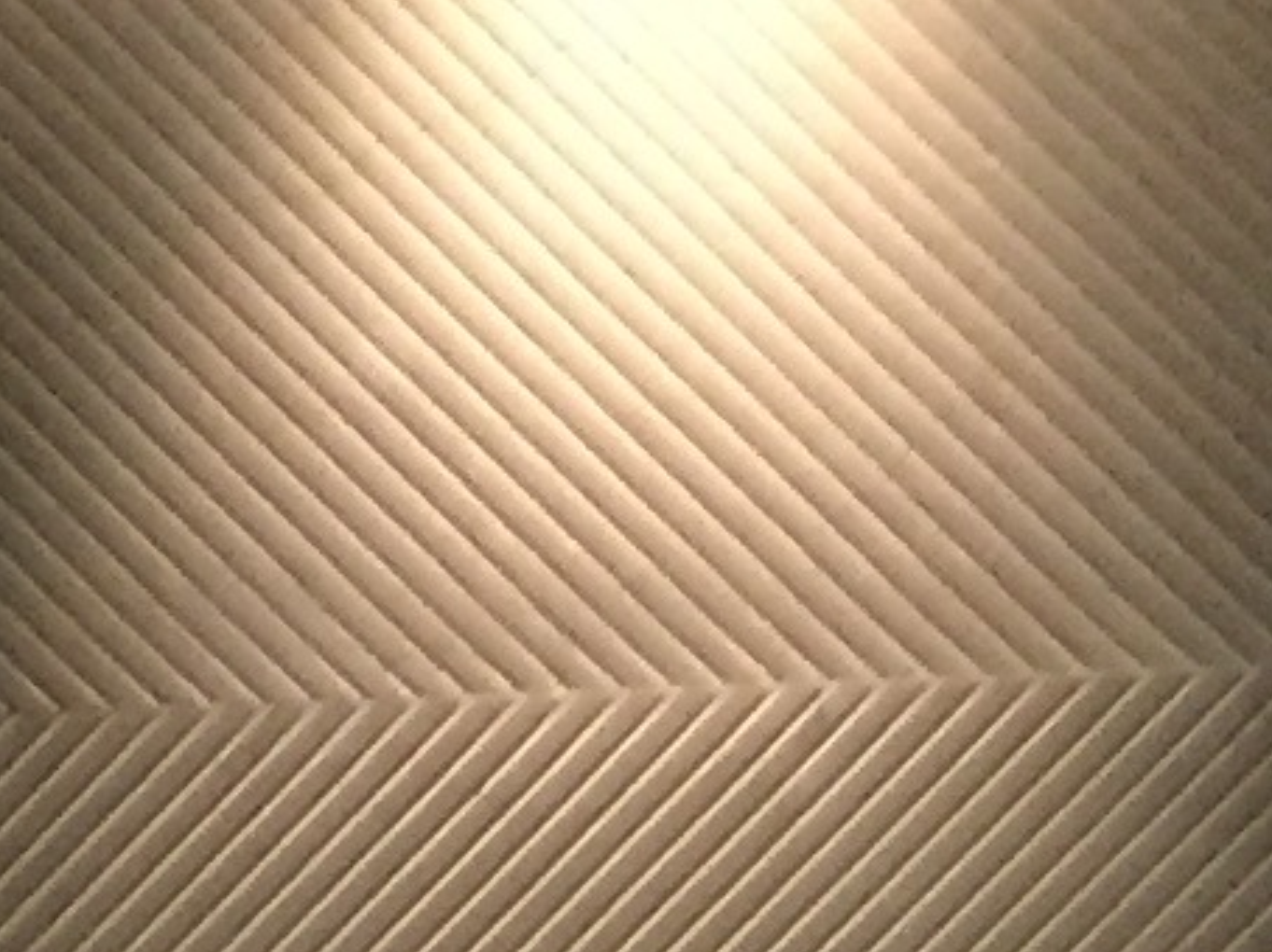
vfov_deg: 6.4
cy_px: 2215
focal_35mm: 223
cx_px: -953
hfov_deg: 8.6
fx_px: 8190
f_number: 2.4
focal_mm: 3.3
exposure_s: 1/17
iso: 400
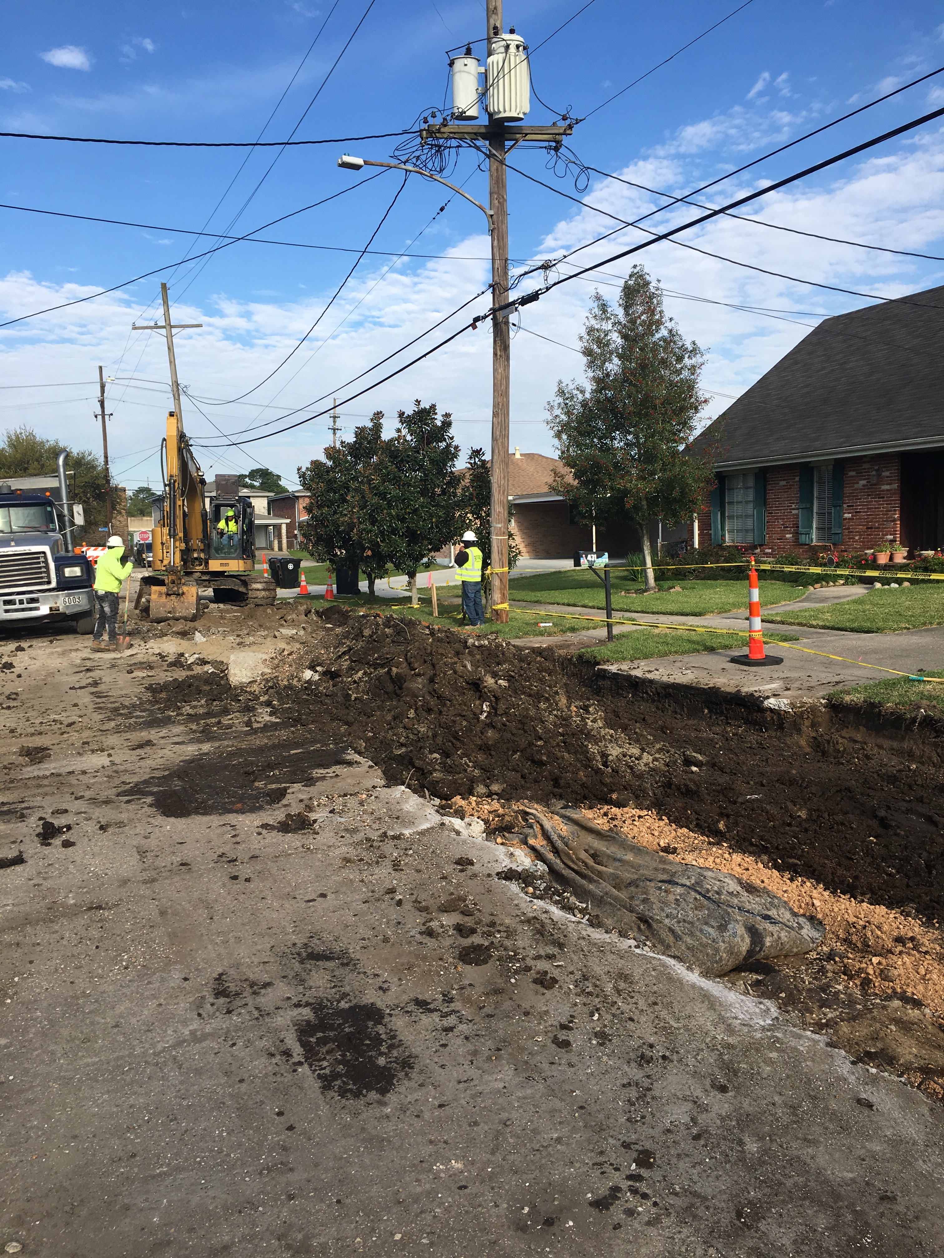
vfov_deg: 61.7
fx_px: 1054
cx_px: 472
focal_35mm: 29
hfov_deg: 48.2
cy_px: 629
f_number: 2.2
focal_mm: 4.15
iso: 25
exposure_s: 1/1115
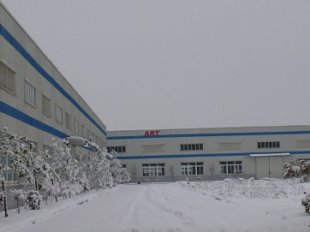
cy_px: 164
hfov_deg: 23.3
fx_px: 752
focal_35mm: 84
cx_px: 135
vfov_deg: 17.5
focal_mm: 7.8
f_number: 5.7
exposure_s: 1/272
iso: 50
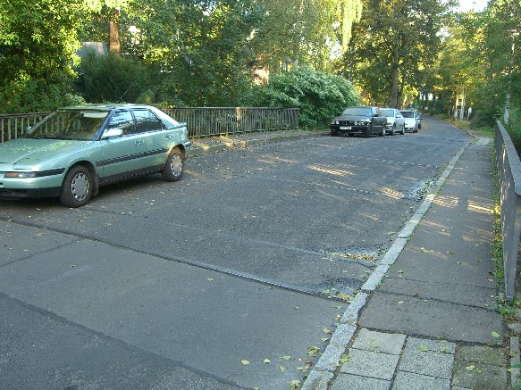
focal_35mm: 38
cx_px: 260
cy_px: 195
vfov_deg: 37.7
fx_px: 572
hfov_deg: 49.0
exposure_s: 1/80
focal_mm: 7.9
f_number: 2.8
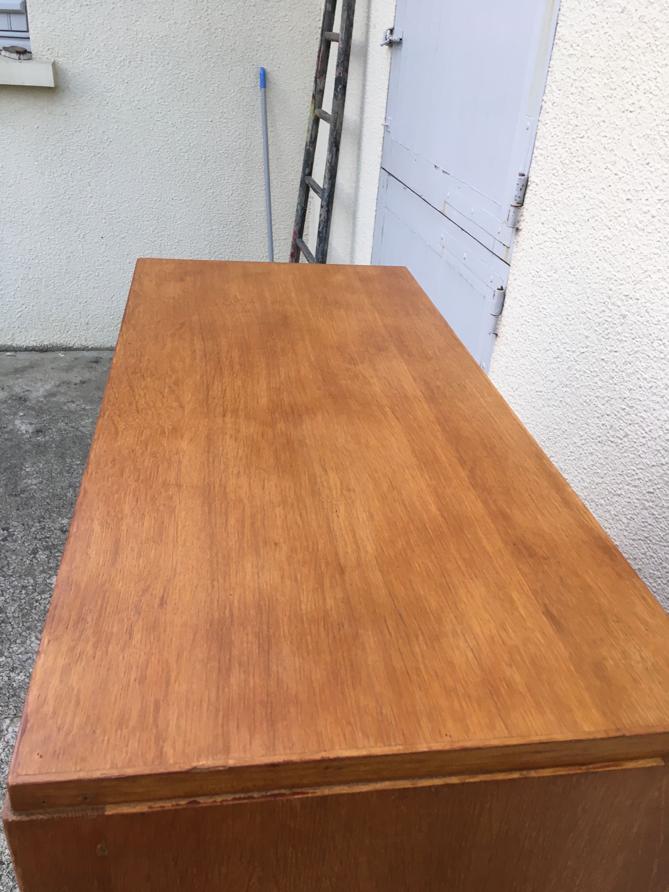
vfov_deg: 61.7
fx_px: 747
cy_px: 446
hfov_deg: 48.2
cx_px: 334
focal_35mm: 29
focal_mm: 4.15
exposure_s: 1/33
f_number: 2.2
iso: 32
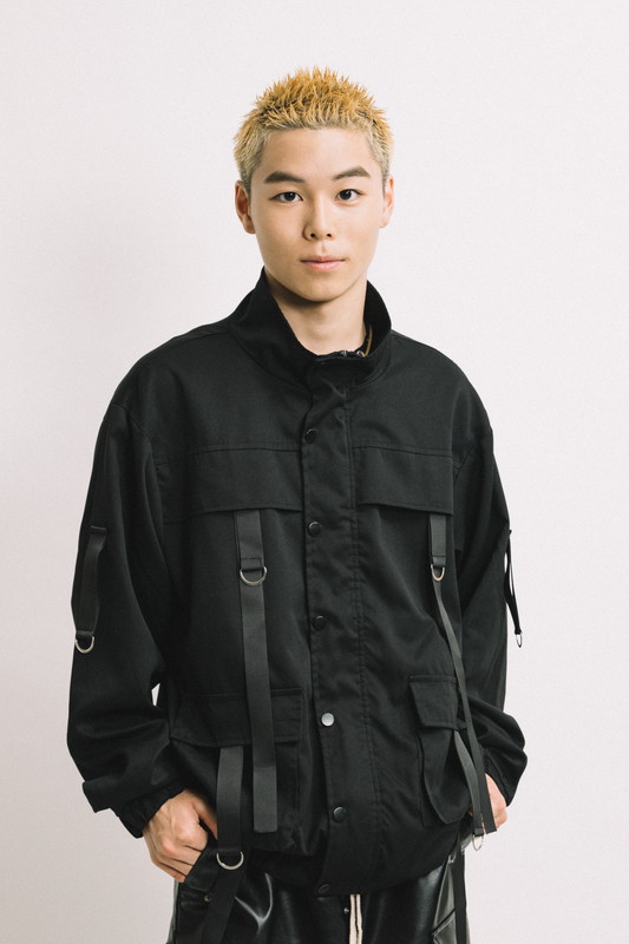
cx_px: 314
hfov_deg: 19.4
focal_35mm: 70
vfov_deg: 28.8
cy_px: 472
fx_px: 1835
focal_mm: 70
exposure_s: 1/125
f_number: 6.3
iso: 500
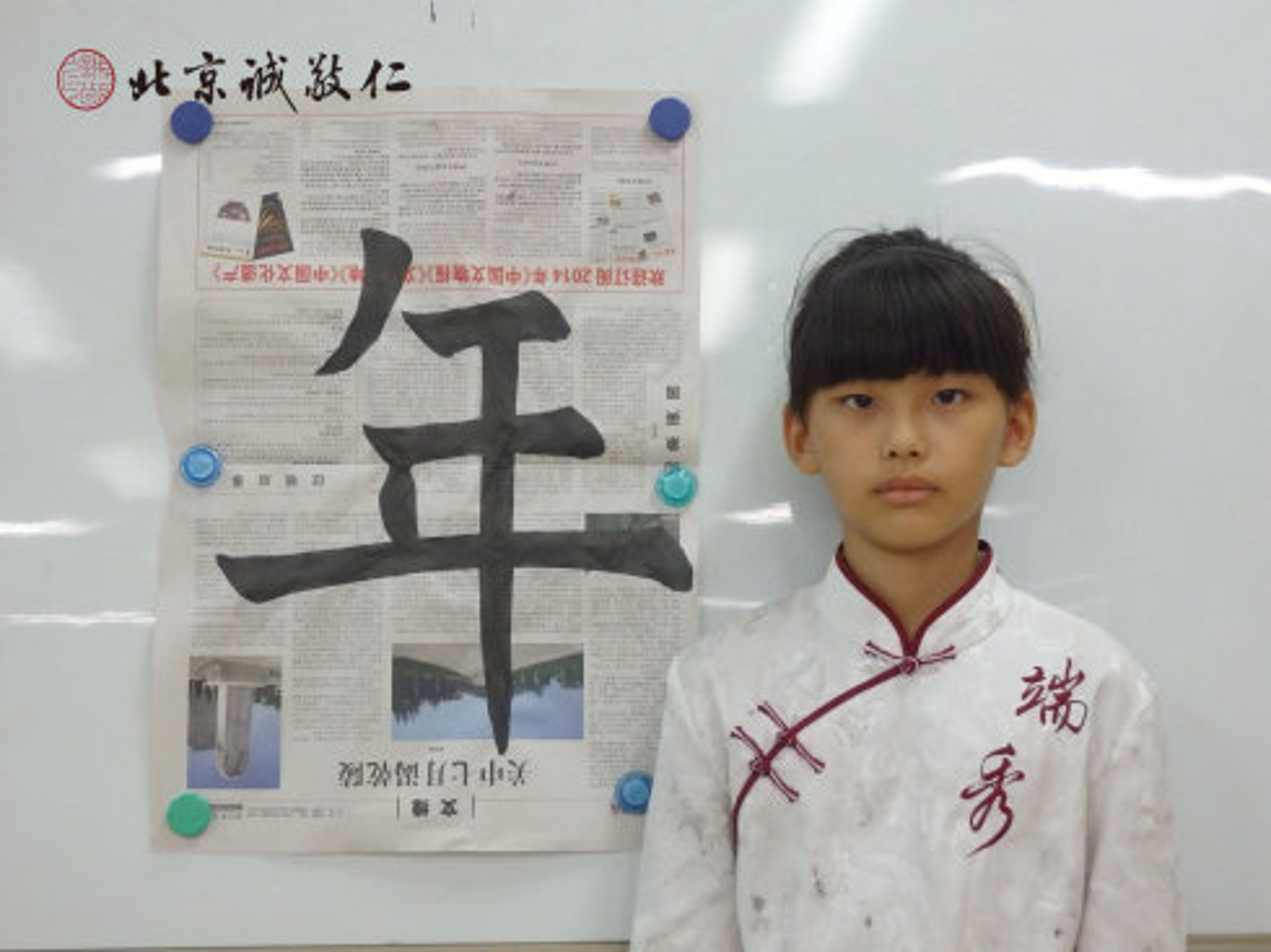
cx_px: 636
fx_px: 2202
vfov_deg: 24.4
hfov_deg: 32.2
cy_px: 476
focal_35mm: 60
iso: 800
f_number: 4.2
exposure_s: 1/60
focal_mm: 10.8
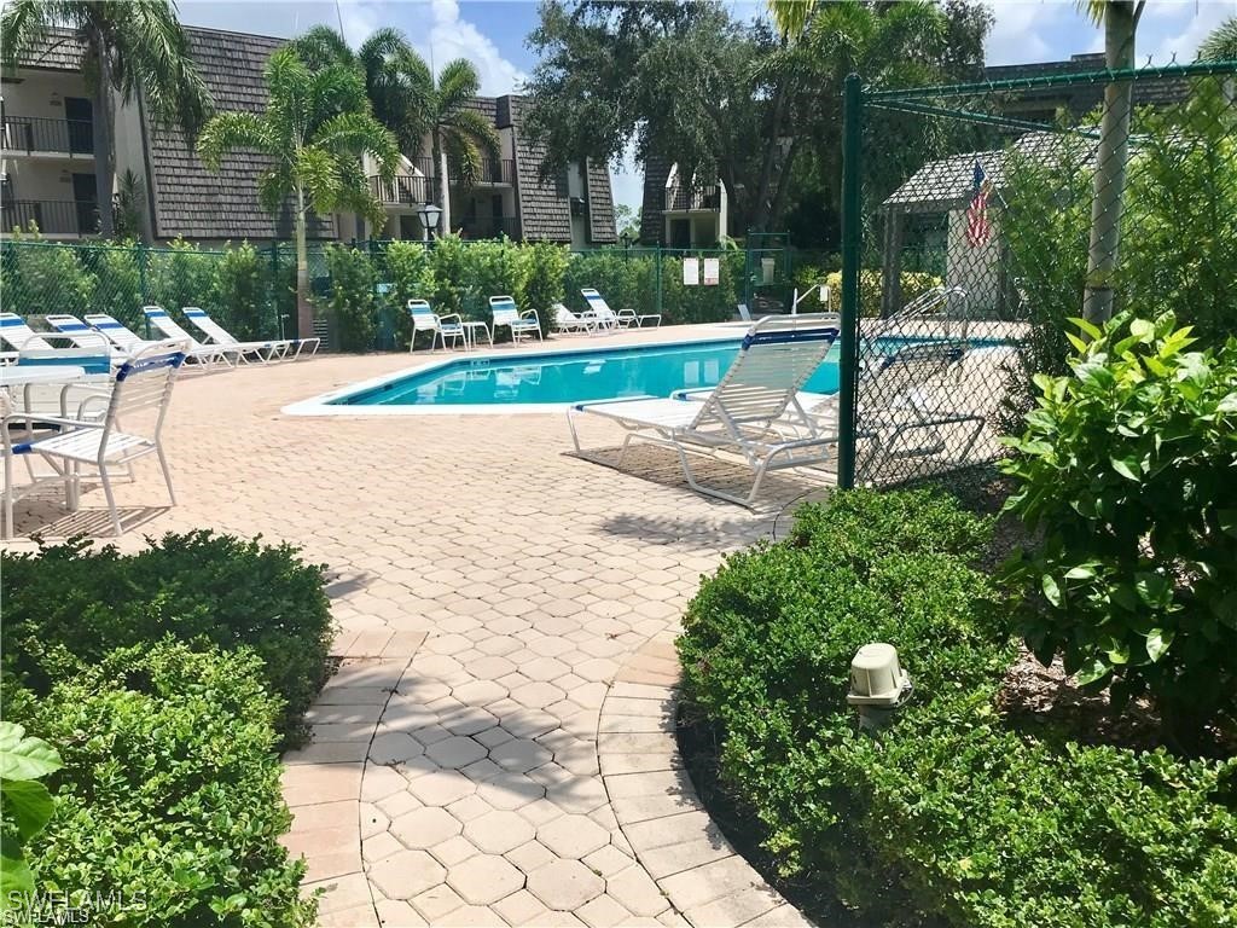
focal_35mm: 28
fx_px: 1001
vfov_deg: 49.7
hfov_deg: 63.4
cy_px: 464
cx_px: 618
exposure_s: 1/4367
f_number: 1.8
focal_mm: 3.99
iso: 20
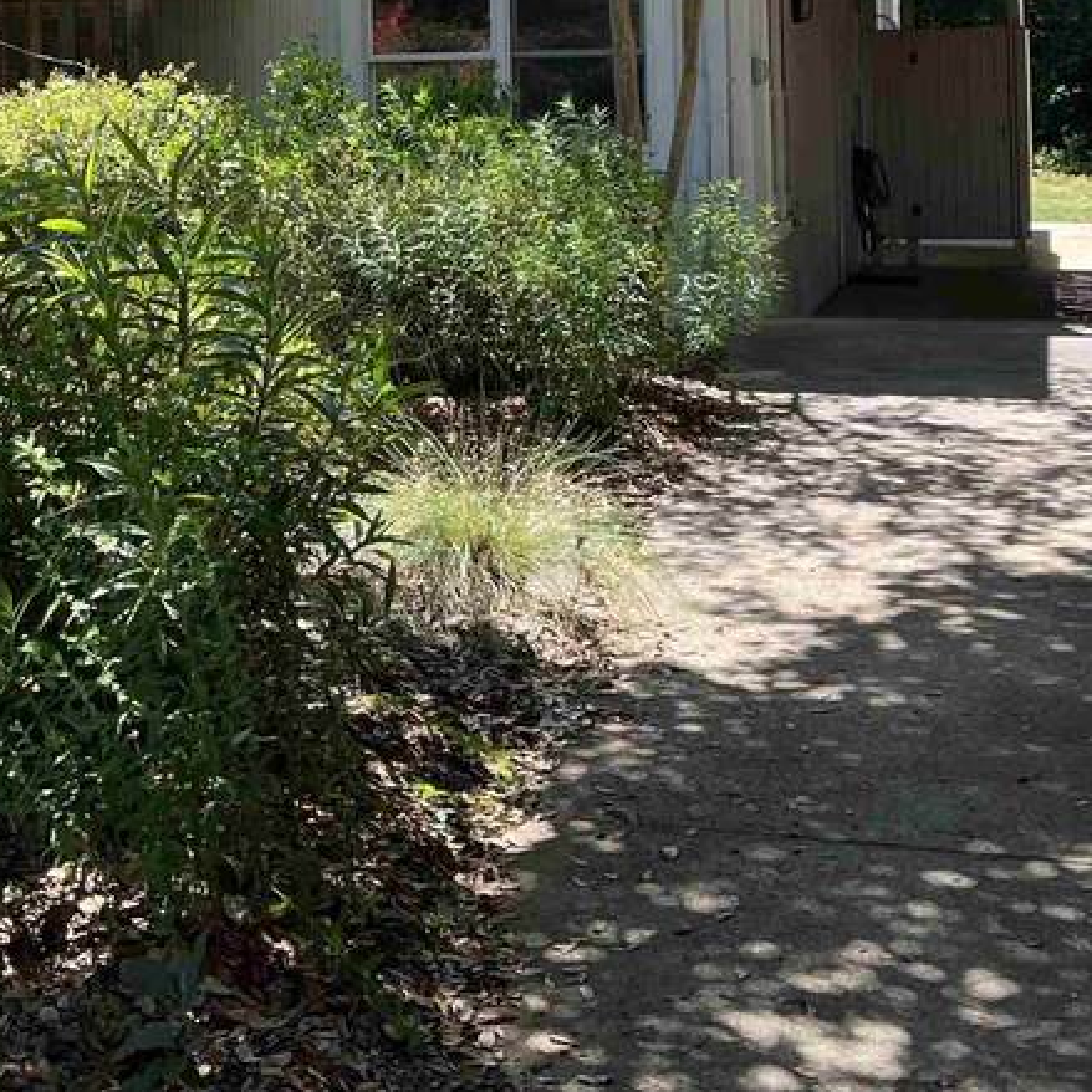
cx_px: 142
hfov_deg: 25.1
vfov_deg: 24.6
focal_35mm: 67
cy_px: 17
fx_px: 2391
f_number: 1.6
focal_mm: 5.1
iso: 50
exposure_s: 1/684
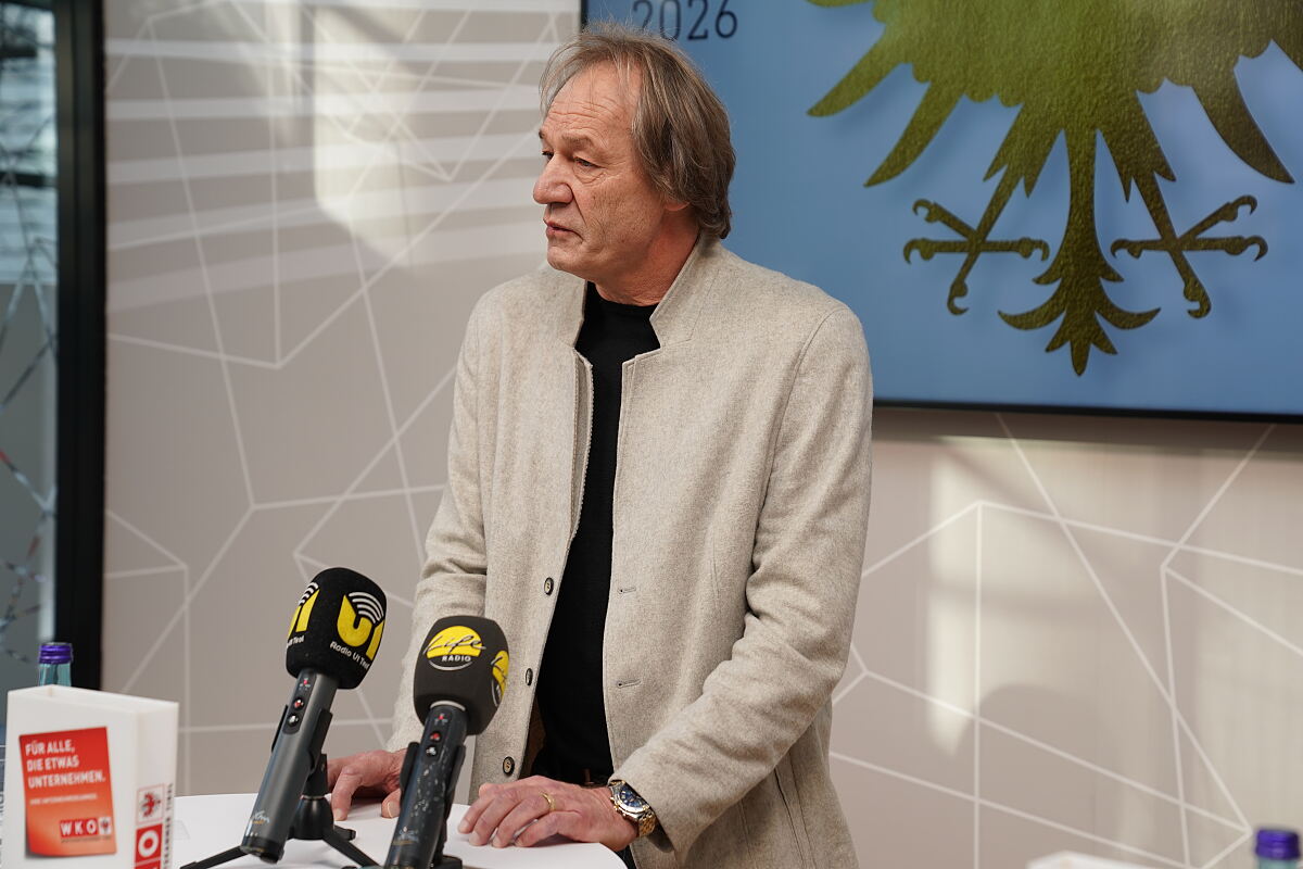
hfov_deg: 31.9
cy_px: 434
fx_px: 2280
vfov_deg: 21.6
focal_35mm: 63
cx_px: 652
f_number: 4
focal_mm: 63
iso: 250
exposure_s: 1/160
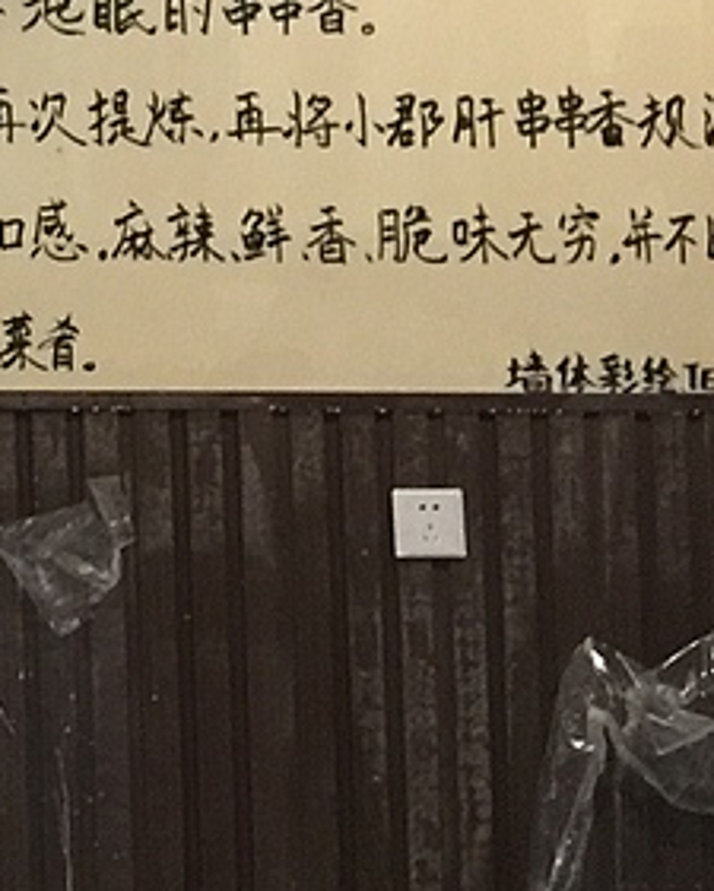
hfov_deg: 9.7
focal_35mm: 129
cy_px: -206
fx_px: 3406
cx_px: -1285
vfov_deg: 14.4
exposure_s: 1/10
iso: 125
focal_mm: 4.15
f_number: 2.2
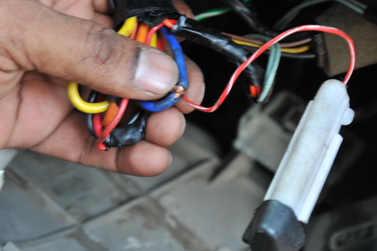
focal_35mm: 120
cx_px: 188
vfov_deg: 11.4
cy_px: 126
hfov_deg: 17.1
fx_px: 1255
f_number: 11
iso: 500
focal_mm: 80
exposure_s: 1/8
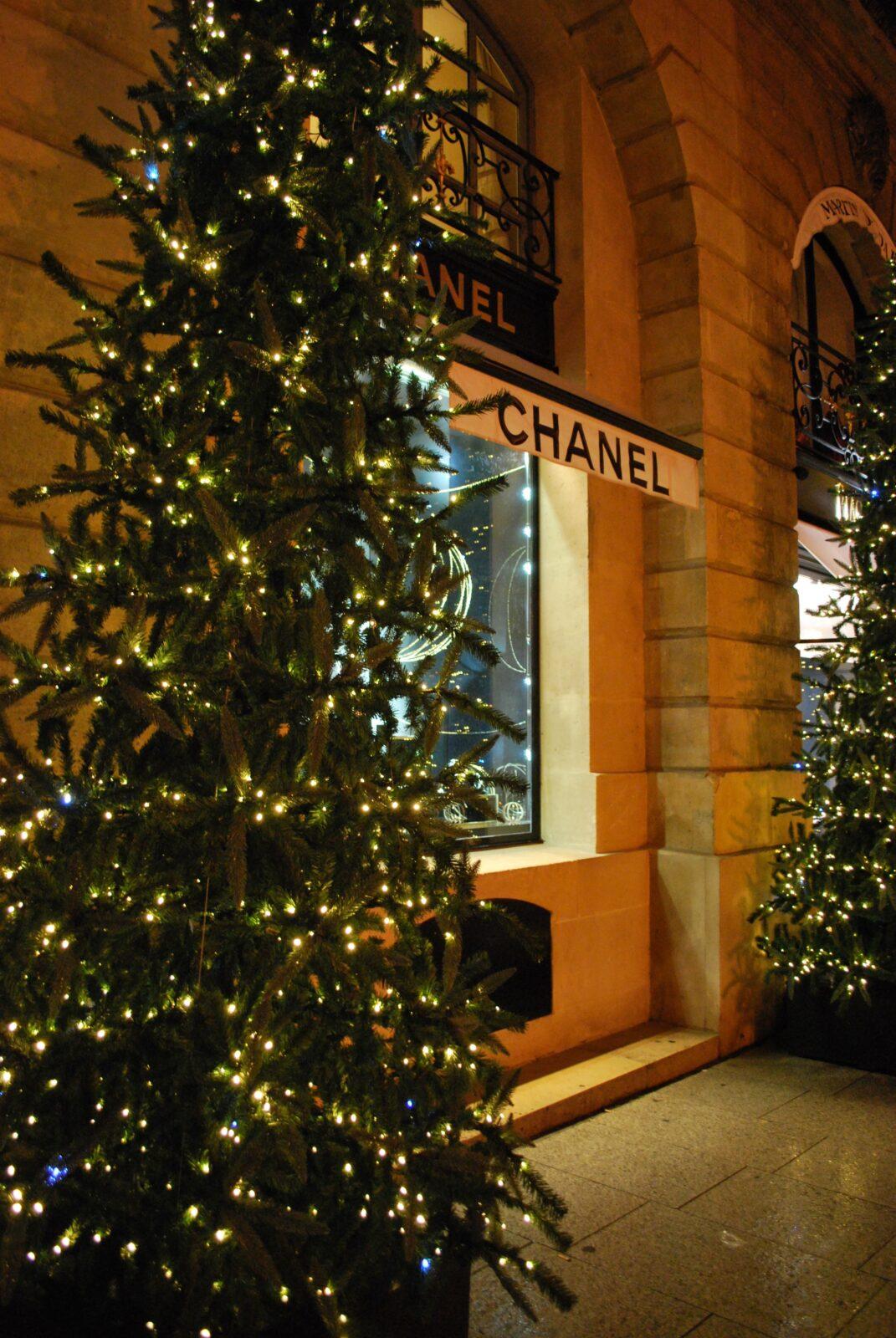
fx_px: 1005
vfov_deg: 67.3
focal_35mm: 27
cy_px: 669
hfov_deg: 48.0
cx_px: 448
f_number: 3.5
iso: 1000
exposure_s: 1/30
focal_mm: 18
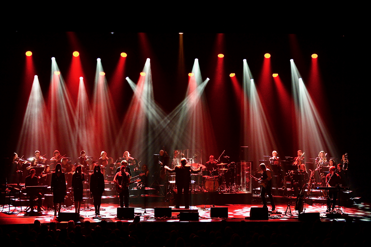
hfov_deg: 25.4
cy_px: 124
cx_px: 186
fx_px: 824
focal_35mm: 80
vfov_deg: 17.0
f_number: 5.6
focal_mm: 80
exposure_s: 1/100
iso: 3200
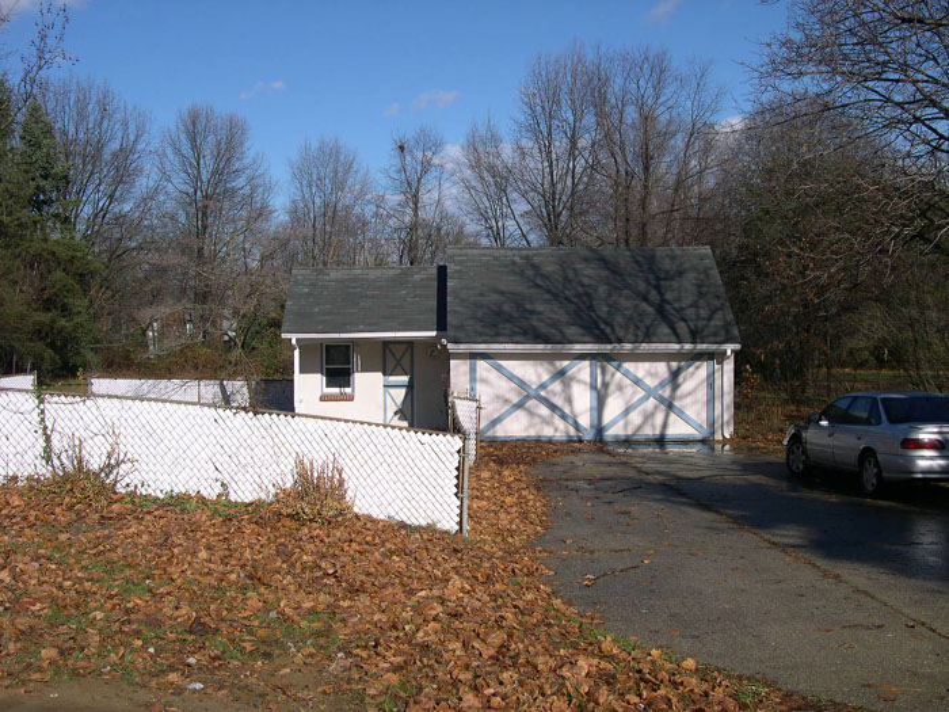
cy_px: 356
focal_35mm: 38
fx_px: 1042
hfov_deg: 49.0
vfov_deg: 37.7
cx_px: 474
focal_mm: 8
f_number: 7.6
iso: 100
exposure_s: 1/277
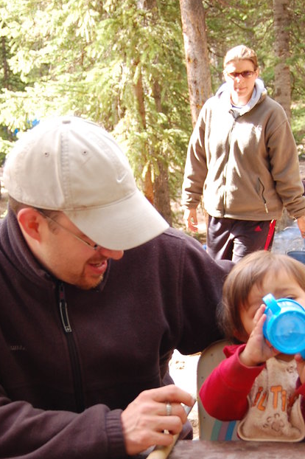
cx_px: 149
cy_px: 322
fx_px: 1005
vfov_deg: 25.5
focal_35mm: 79
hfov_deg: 17.3
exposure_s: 1/80
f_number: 4.5
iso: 400
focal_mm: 32
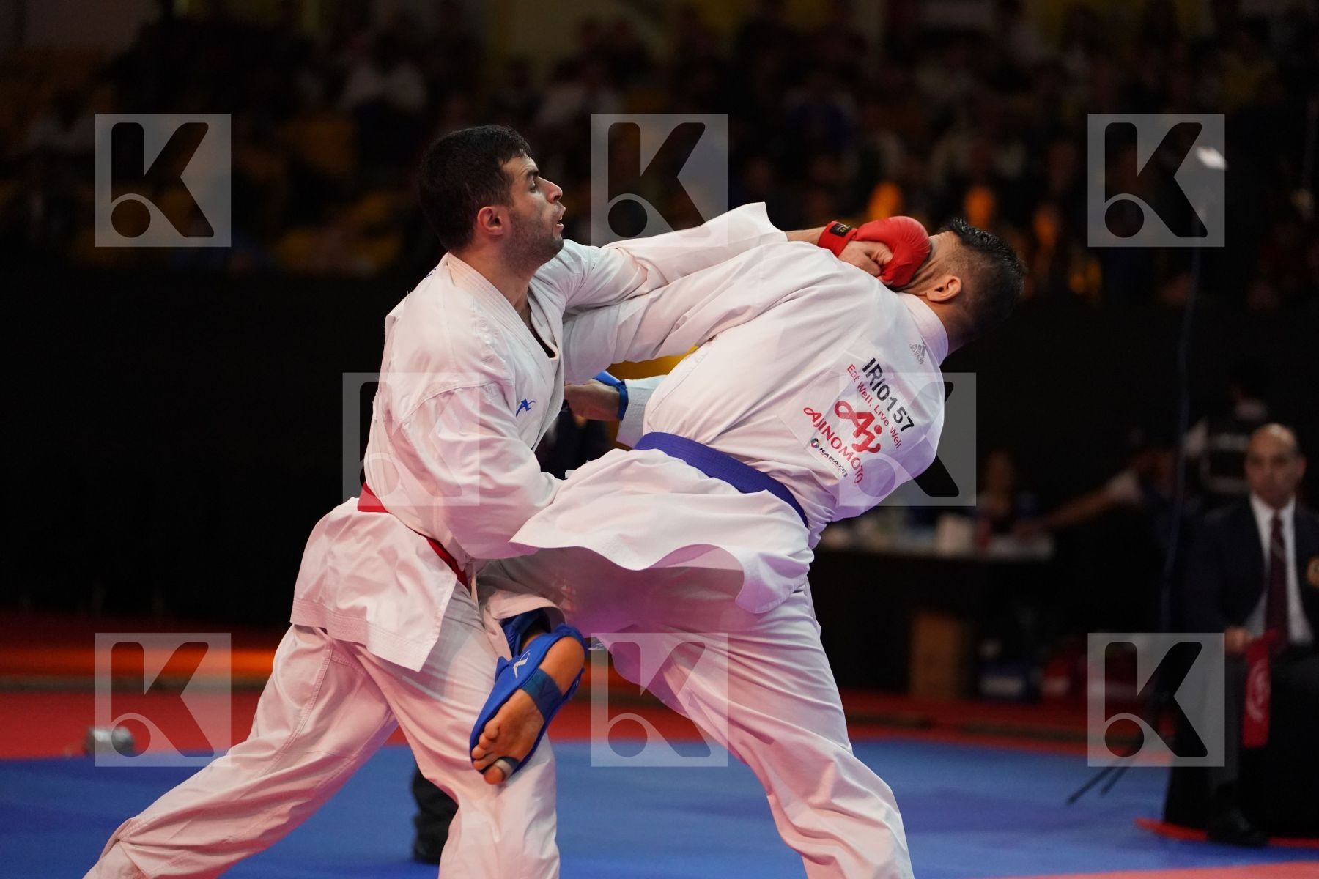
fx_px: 5129
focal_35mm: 140
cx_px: 660
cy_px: 440
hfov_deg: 14.7
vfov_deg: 9.8
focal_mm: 140
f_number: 2.8
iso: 6400
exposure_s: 1/1000
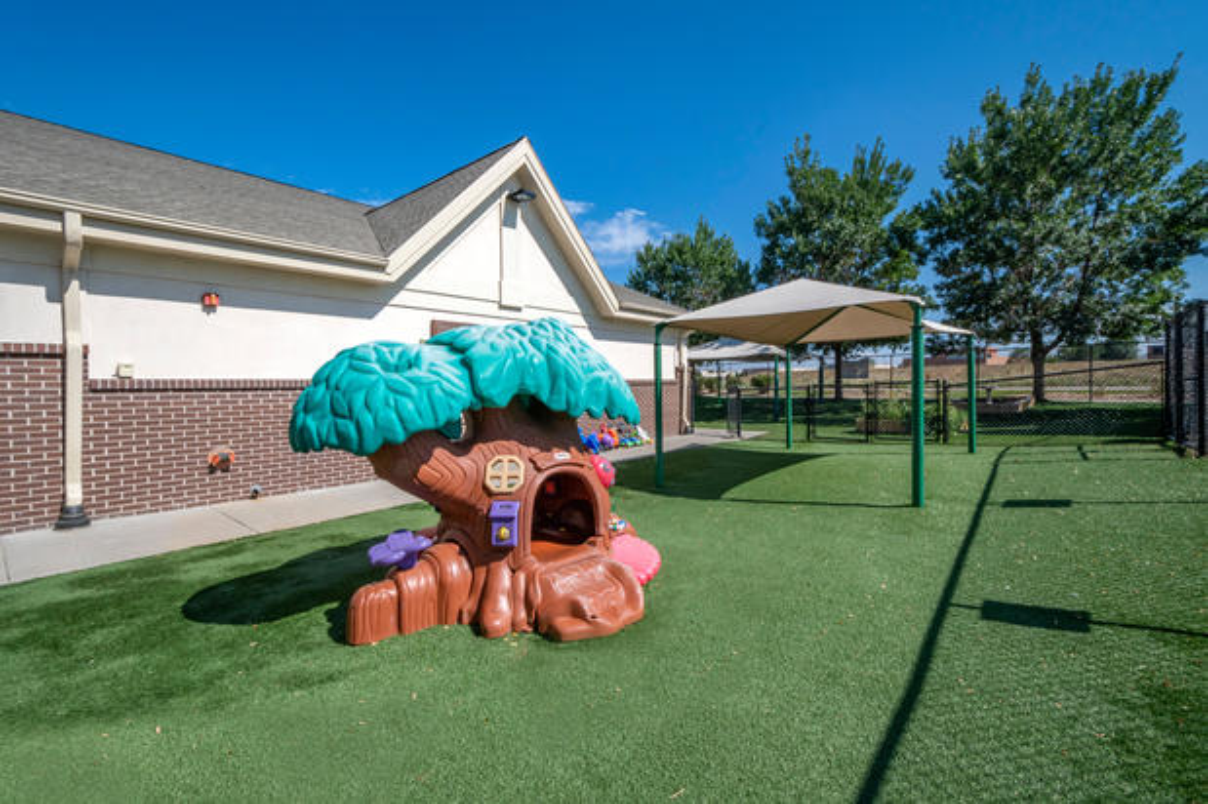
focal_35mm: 15
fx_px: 503
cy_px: 402
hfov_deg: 100.4
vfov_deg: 77.3
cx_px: 604
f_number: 16
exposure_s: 1/160
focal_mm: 10
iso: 200
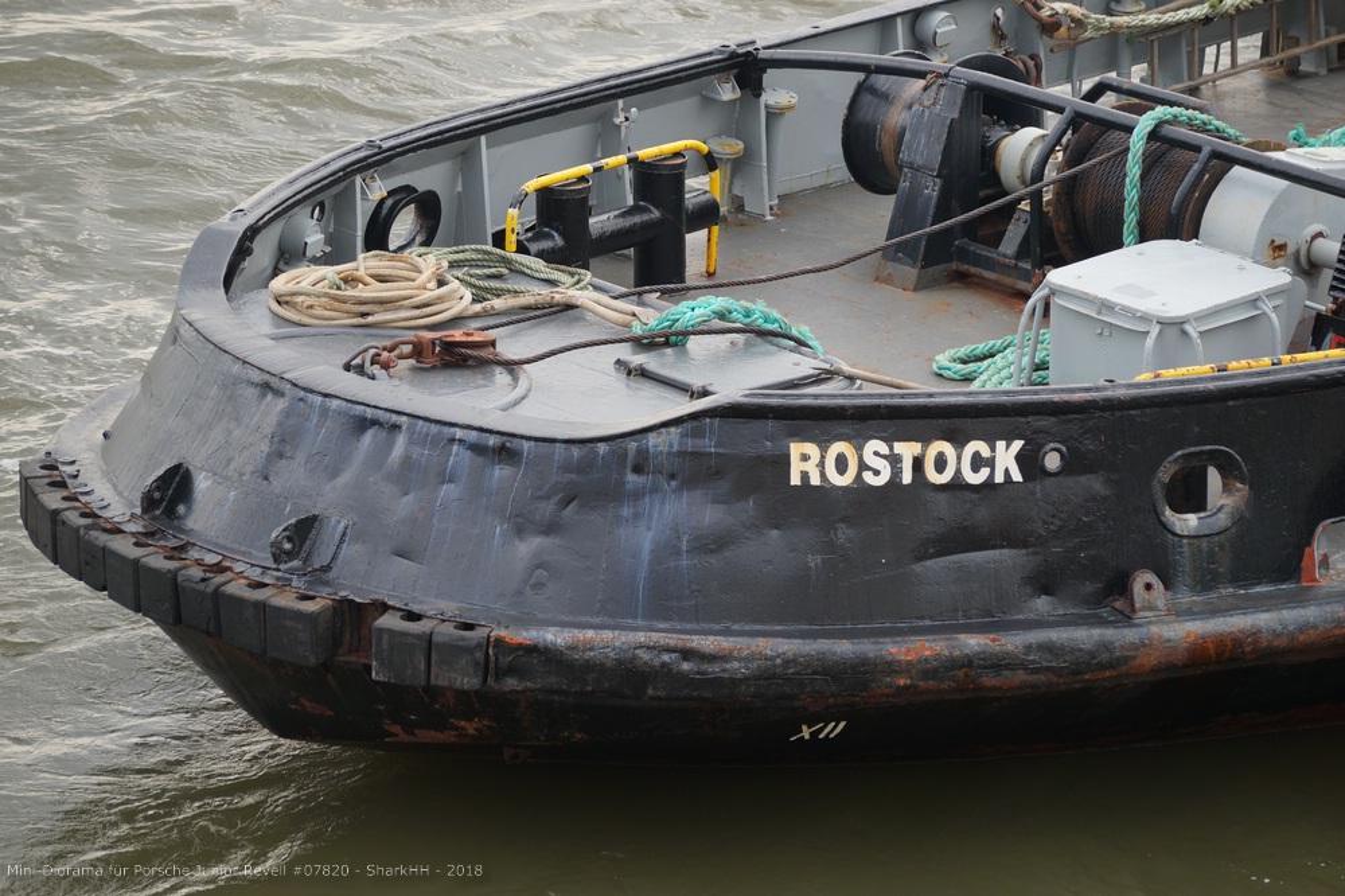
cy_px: 448
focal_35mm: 210
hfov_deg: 9.8
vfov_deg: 6.5
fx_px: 7843
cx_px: 672
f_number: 5
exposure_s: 1/250
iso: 160
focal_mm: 140
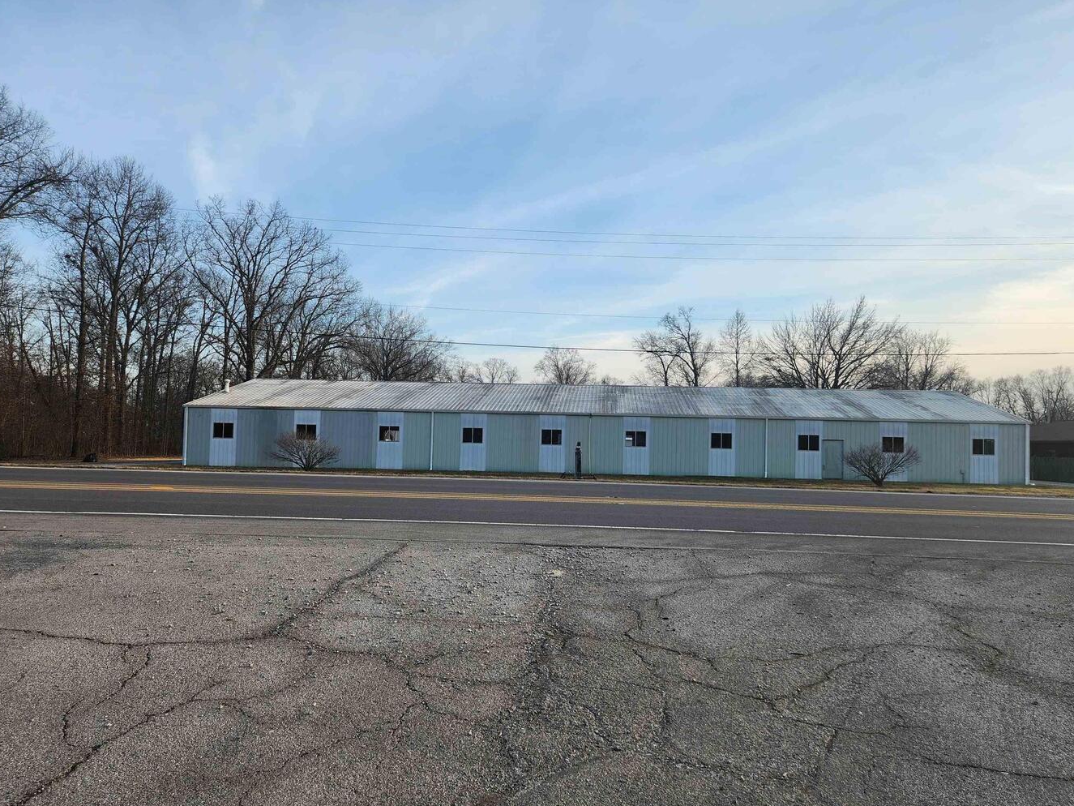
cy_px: 423
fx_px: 776
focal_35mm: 25
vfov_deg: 54.9
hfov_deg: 69.3
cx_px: 576
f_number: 1.8
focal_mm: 5.4
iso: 20
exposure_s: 1/593
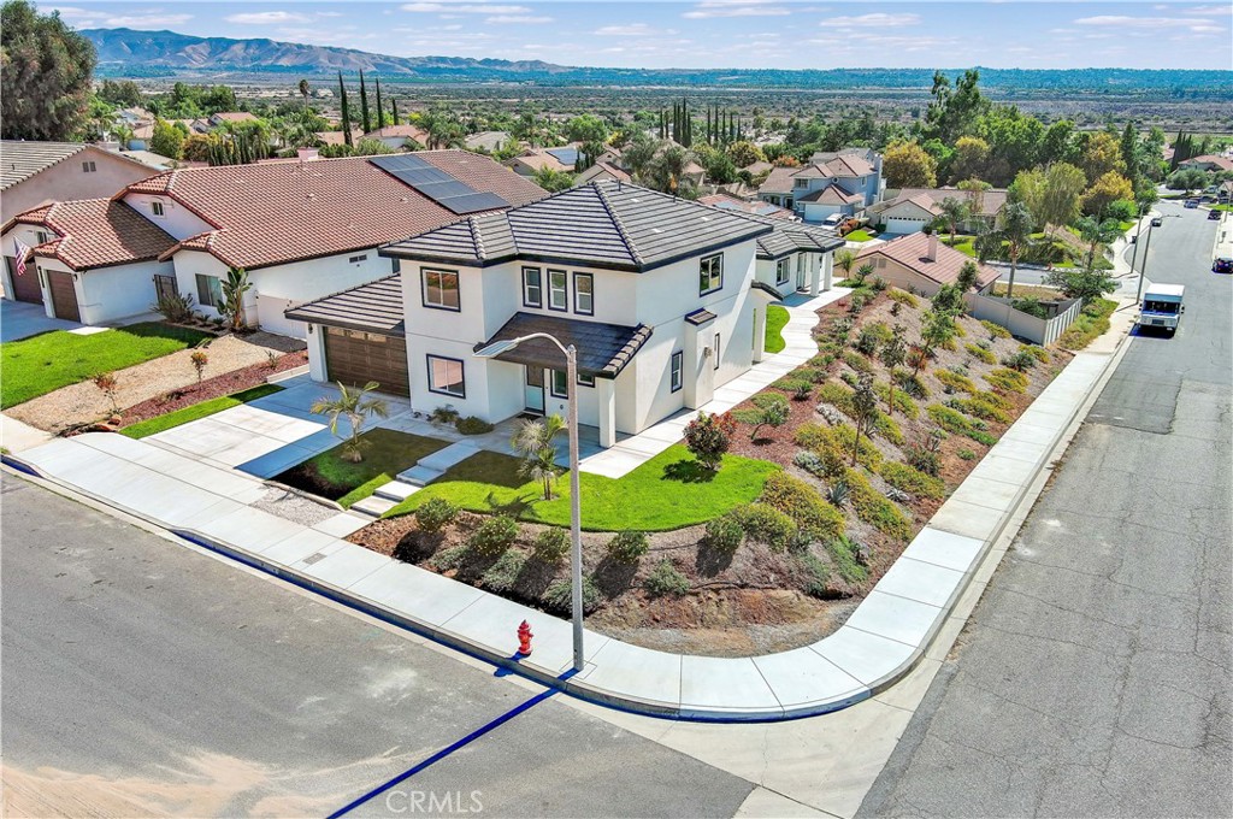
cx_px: 616
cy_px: 410
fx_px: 992
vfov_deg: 44.9
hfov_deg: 63.7
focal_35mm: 29
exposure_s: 1/1500
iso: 100
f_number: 2.8
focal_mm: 10.57
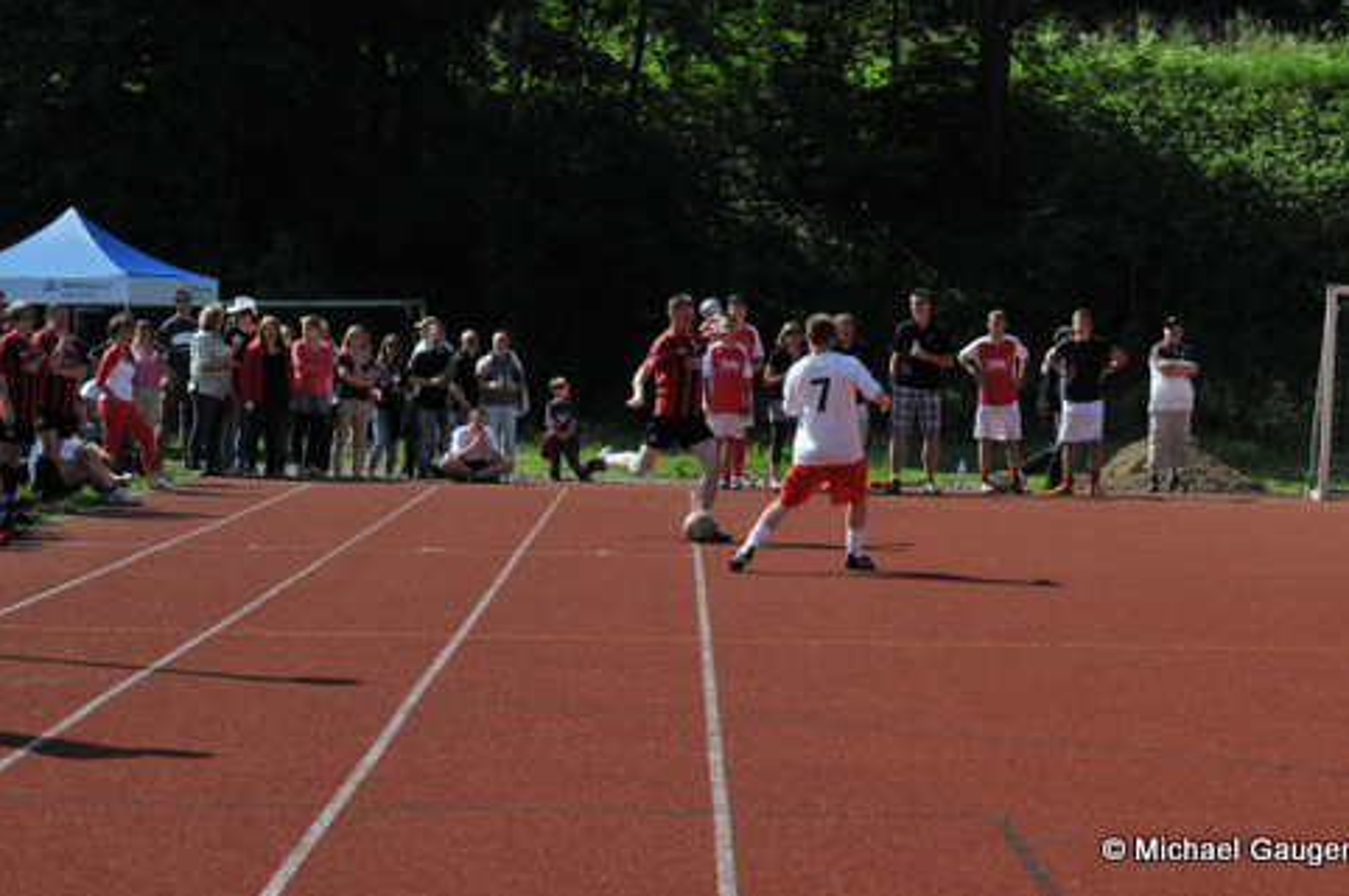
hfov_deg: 18.8
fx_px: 4079
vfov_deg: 12.5
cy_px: 440
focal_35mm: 109
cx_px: 697
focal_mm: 70
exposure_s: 1/1250
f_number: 8
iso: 500
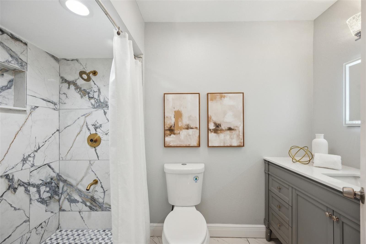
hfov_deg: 104.3
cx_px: 183
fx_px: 142
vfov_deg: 81.2
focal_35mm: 14
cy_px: 122
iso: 500
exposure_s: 1/50
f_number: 6.3
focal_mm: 14
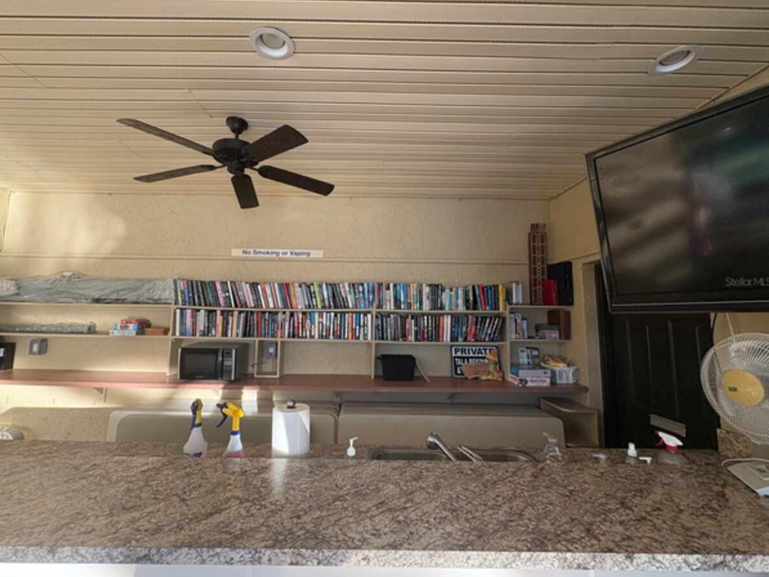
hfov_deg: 98.1
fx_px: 333
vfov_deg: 81.7
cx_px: 362
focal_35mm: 15
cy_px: 281
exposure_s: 1/99
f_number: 2.2
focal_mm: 2.22
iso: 160
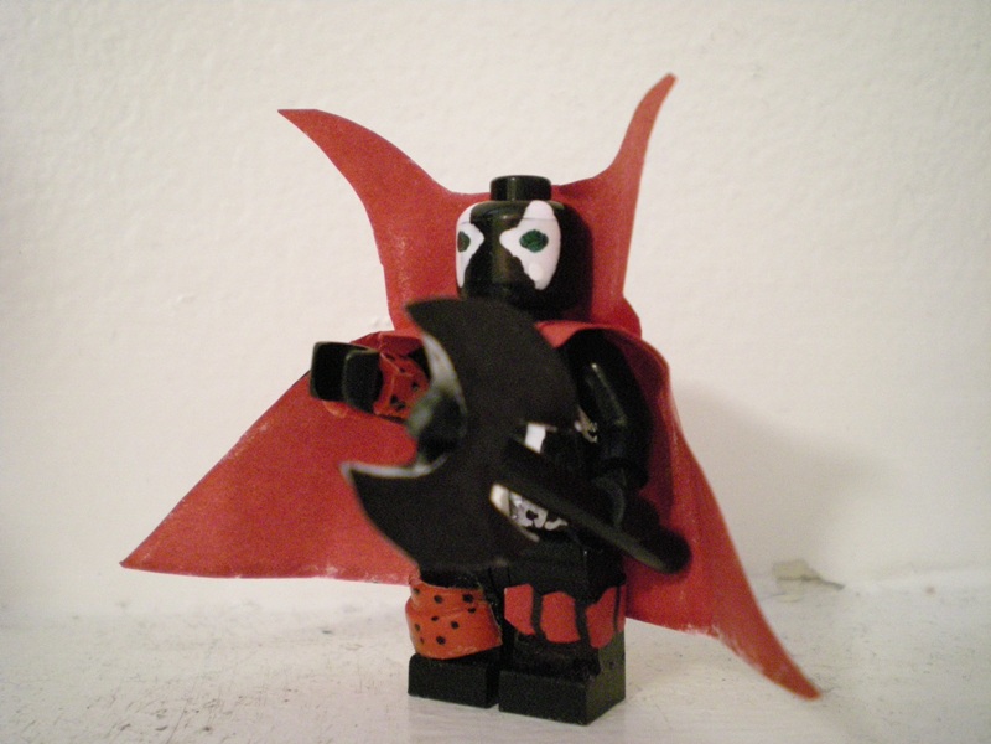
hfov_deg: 49.0
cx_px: 496
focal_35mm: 38
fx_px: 1088
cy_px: 372
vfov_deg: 37.7
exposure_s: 1/8
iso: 763
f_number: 3.1
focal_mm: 6.3
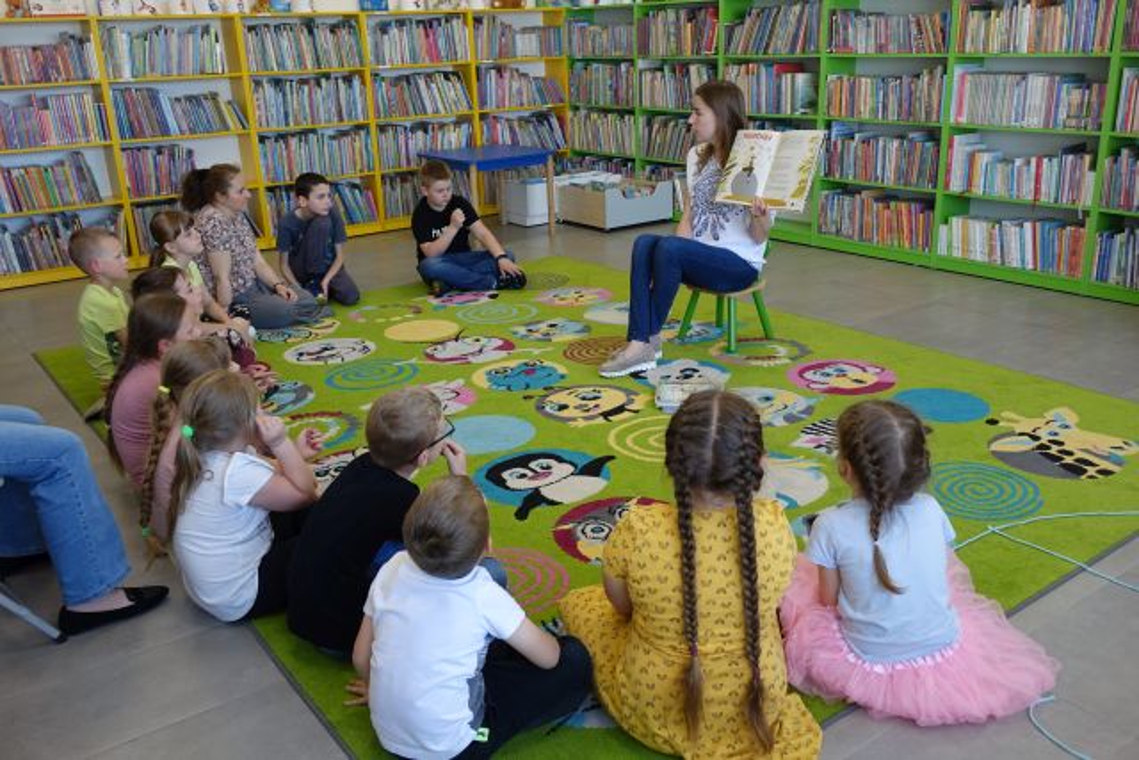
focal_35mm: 31
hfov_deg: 60.3
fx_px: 981
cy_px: 380
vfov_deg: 42.3
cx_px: 570
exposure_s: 1/60
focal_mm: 11.35
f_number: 2.8
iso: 125
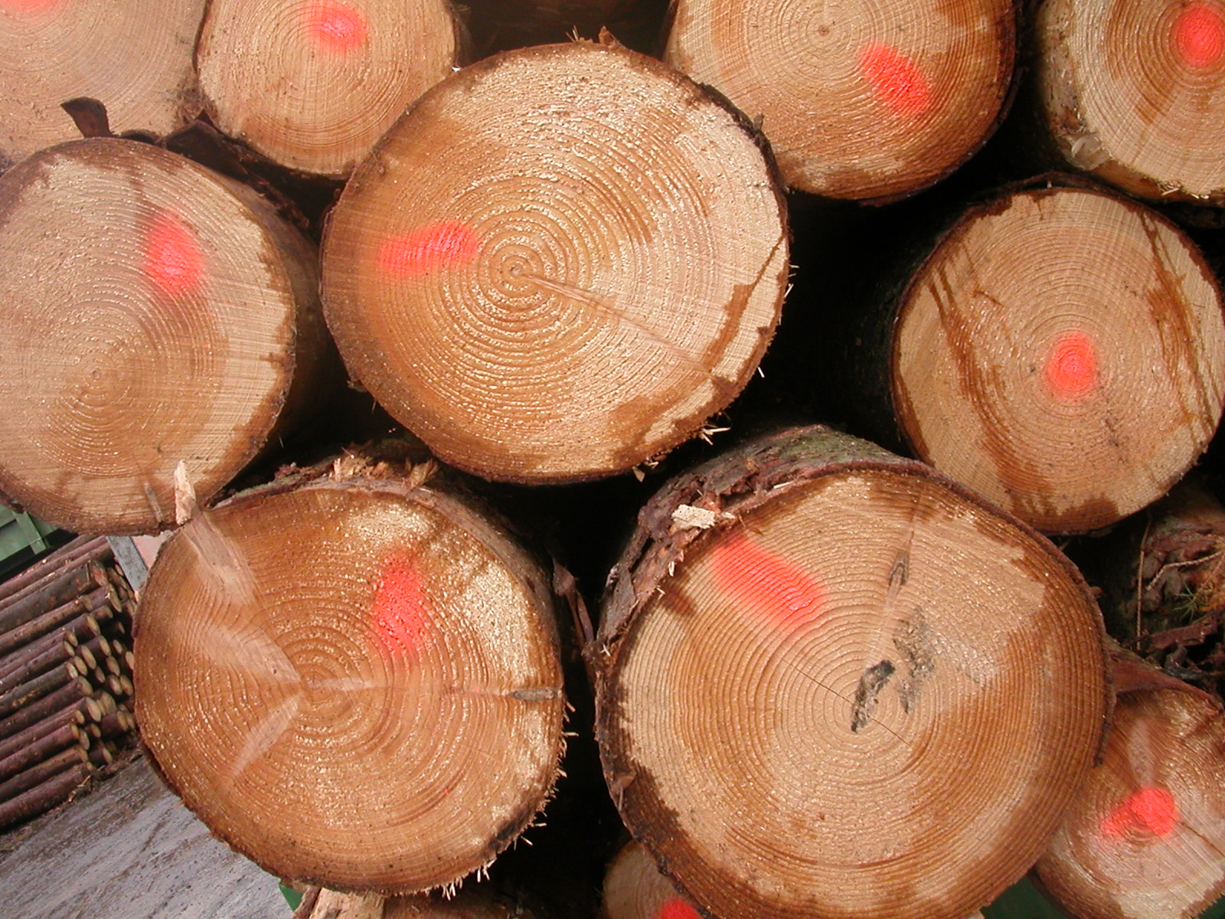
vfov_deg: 38.7
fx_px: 1309
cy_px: 460
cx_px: 612
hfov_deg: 50.1
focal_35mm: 37
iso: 100
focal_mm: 5.6
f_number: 4.5
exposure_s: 1/171
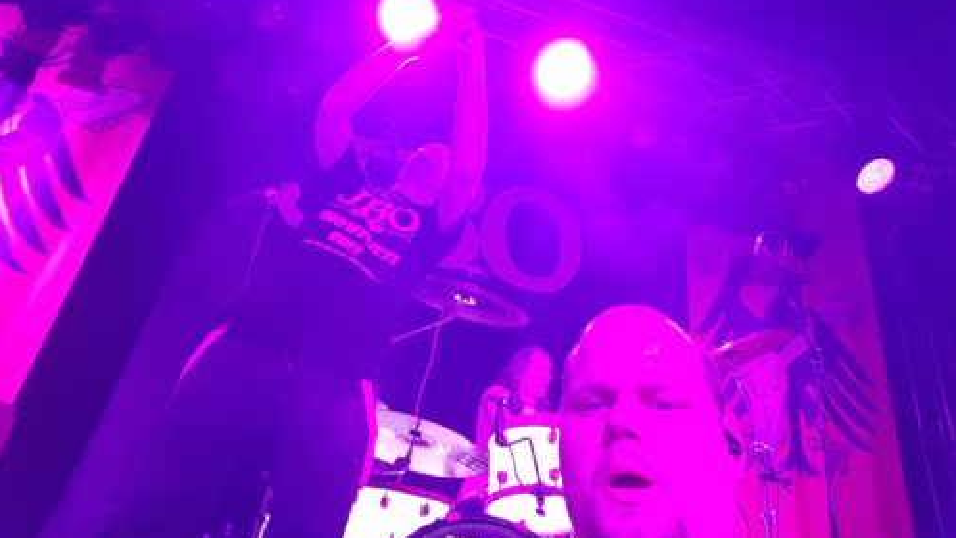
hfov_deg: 78.7
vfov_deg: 49.5
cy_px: 248
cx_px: 477
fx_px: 583
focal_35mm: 23
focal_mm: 2.1
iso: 160
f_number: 1.7
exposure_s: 1/33
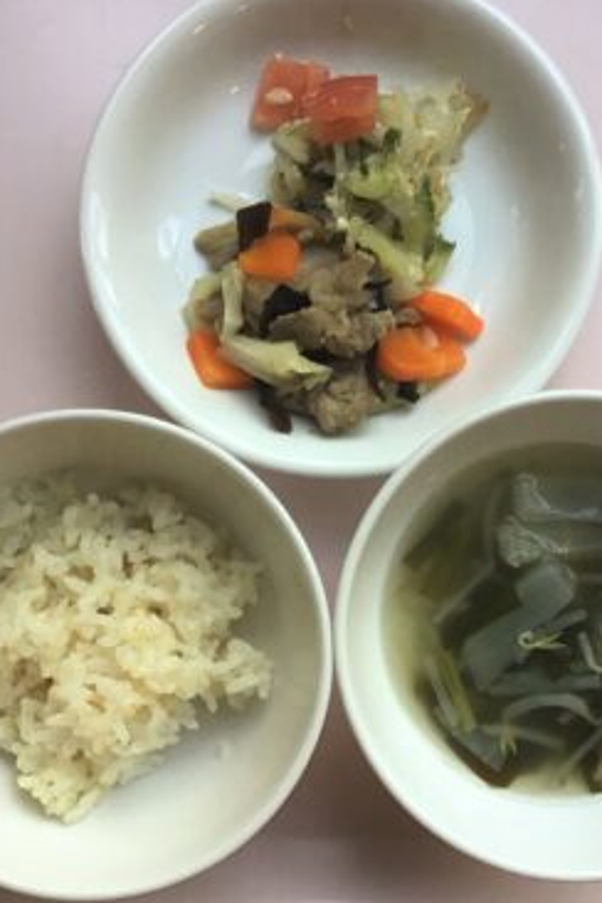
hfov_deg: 30.4
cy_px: 458
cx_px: 358
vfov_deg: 44.5
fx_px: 1104
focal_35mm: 44
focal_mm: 3.3
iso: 40
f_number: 2.4
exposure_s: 1/30
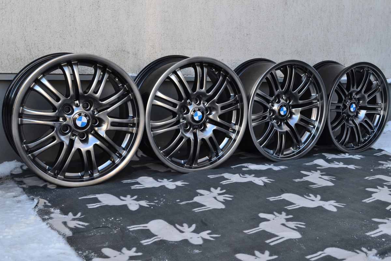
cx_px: 196
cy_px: 130
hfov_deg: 49.6
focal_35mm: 39
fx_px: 424
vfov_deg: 34.2
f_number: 9
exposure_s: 1/100
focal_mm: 26
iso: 400
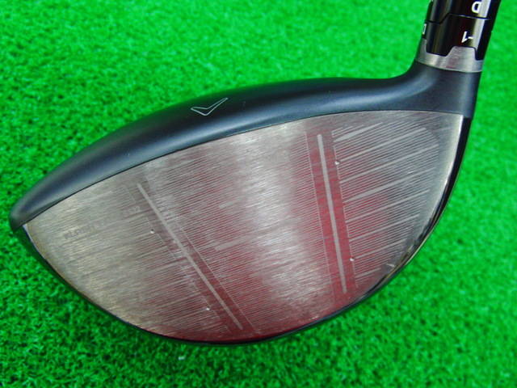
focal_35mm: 37
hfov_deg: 50.1
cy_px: 194
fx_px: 553
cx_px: 258
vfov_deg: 38.7
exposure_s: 1/20
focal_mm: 6.42
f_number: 3.6
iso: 400
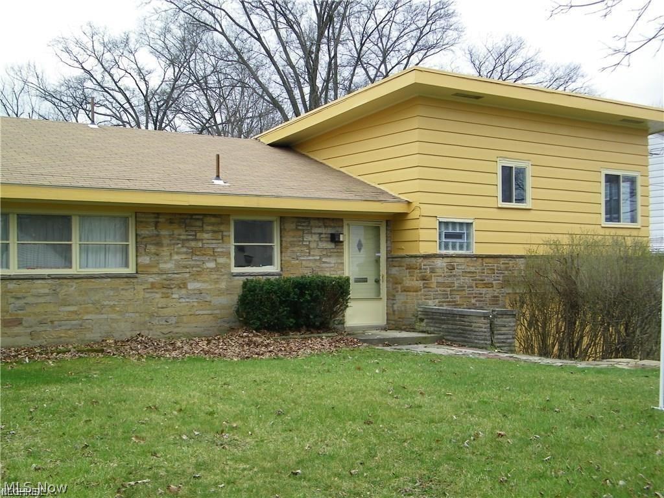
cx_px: 332
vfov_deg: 33.6
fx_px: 825
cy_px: 249
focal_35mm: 43
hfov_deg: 43.9
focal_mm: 7.7
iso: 80
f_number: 3.9
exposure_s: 1/200
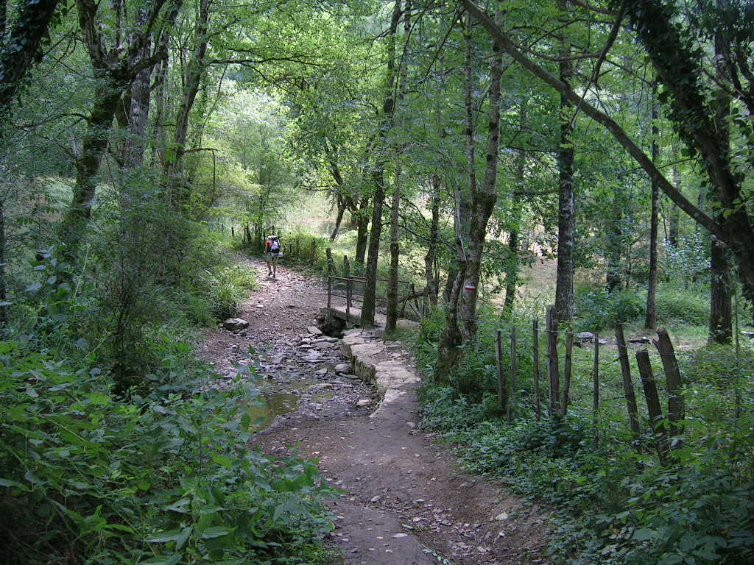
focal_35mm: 35
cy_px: 282
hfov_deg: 52.6
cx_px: 377
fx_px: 762
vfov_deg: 40.7
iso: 58
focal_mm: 5.4
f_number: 2.8
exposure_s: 1/30
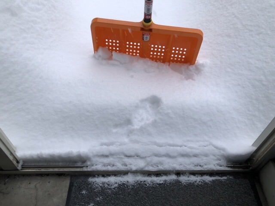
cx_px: 138
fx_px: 222
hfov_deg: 63.4
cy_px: 103
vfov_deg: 49.7
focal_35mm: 28
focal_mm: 3.99
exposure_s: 1/30
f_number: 1.8
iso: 32
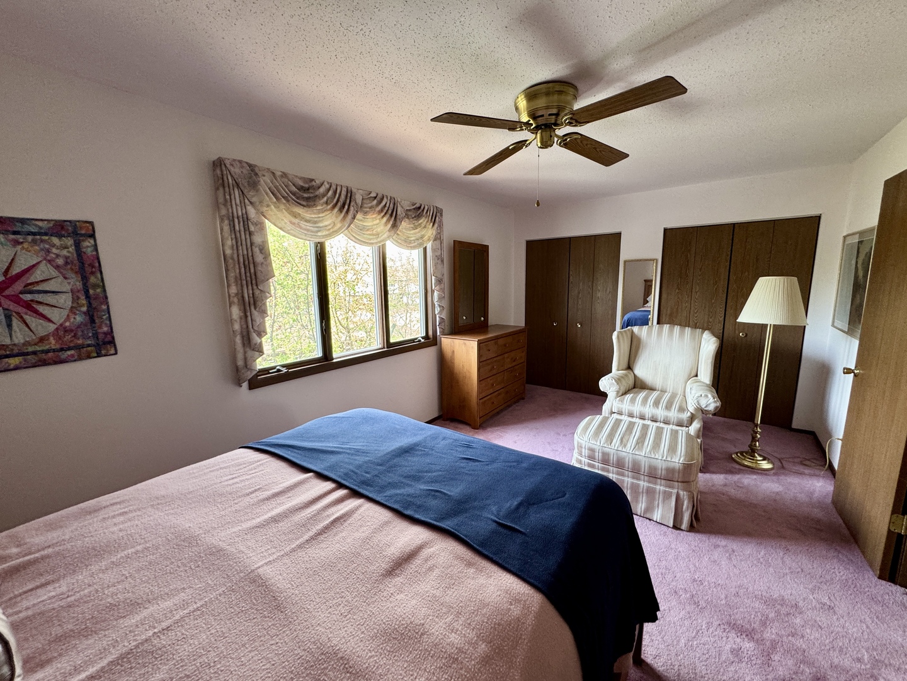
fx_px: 367
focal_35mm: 14
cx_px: 454
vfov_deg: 85.7
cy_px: 340
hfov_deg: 102.1
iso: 200
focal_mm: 2.22
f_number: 2.2
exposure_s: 1/99
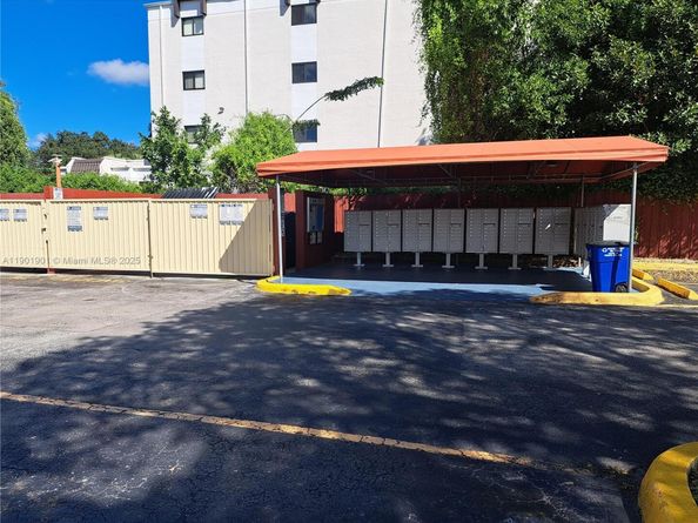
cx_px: 349
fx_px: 484
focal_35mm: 24
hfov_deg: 71.6
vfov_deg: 56.8
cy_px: 262
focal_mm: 5.23
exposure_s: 1/1222
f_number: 1.8
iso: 50
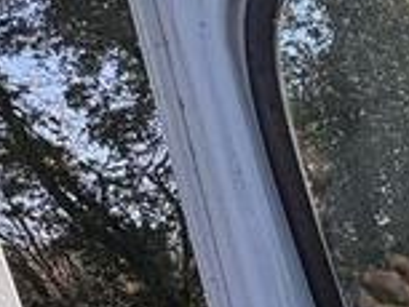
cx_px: 724
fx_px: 970
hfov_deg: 18.7
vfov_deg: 15.5
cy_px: 553
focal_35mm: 82
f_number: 2.2
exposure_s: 1/720
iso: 50
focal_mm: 2.22
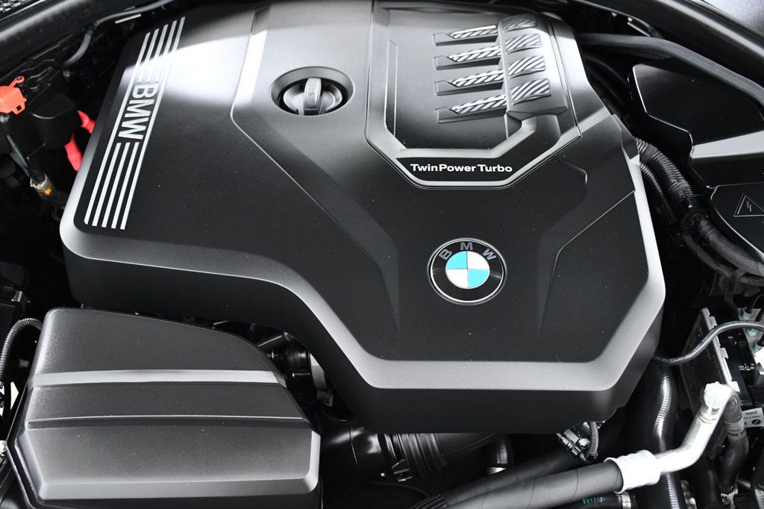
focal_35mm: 40
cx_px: 382
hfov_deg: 48.5
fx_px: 849
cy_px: 254
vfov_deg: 33.4
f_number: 4.5
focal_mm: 27
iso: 2500
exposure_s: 1/80
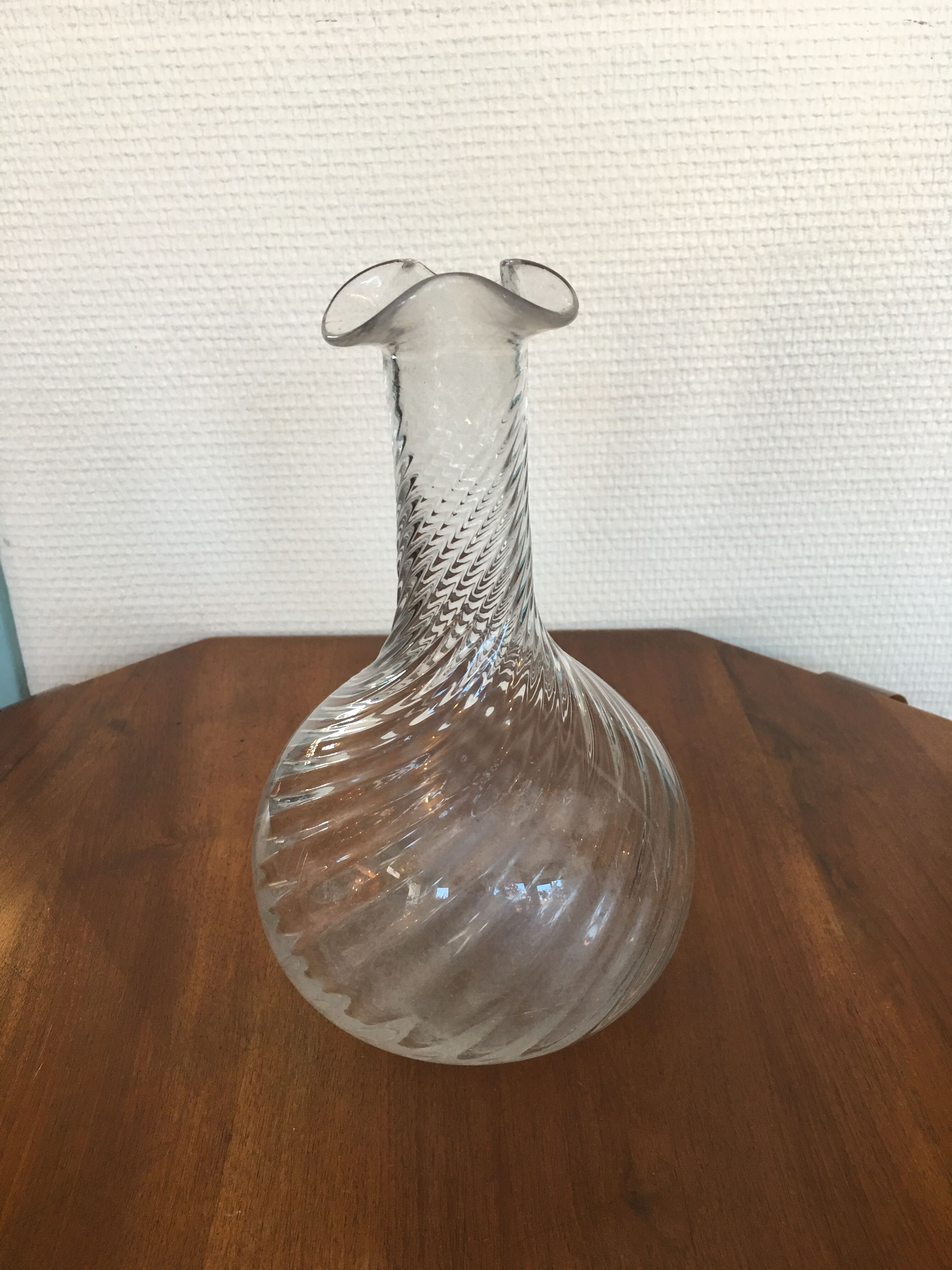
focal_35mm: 29
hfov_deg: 48.2
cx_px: 476
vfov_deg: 61.7
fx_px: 1063
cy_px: 635
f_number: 2.2
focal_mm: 4.15
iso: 50
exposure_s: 1/33
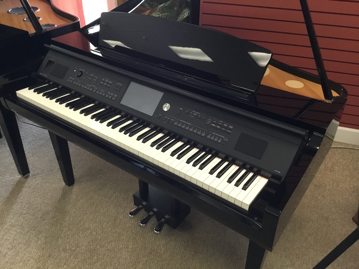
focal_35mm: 31
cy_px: 134
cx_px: 180
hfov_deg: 58.4
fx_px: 321
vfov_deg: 45.4
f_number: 2.4
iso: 200
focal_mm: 3.3
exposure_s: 1/30
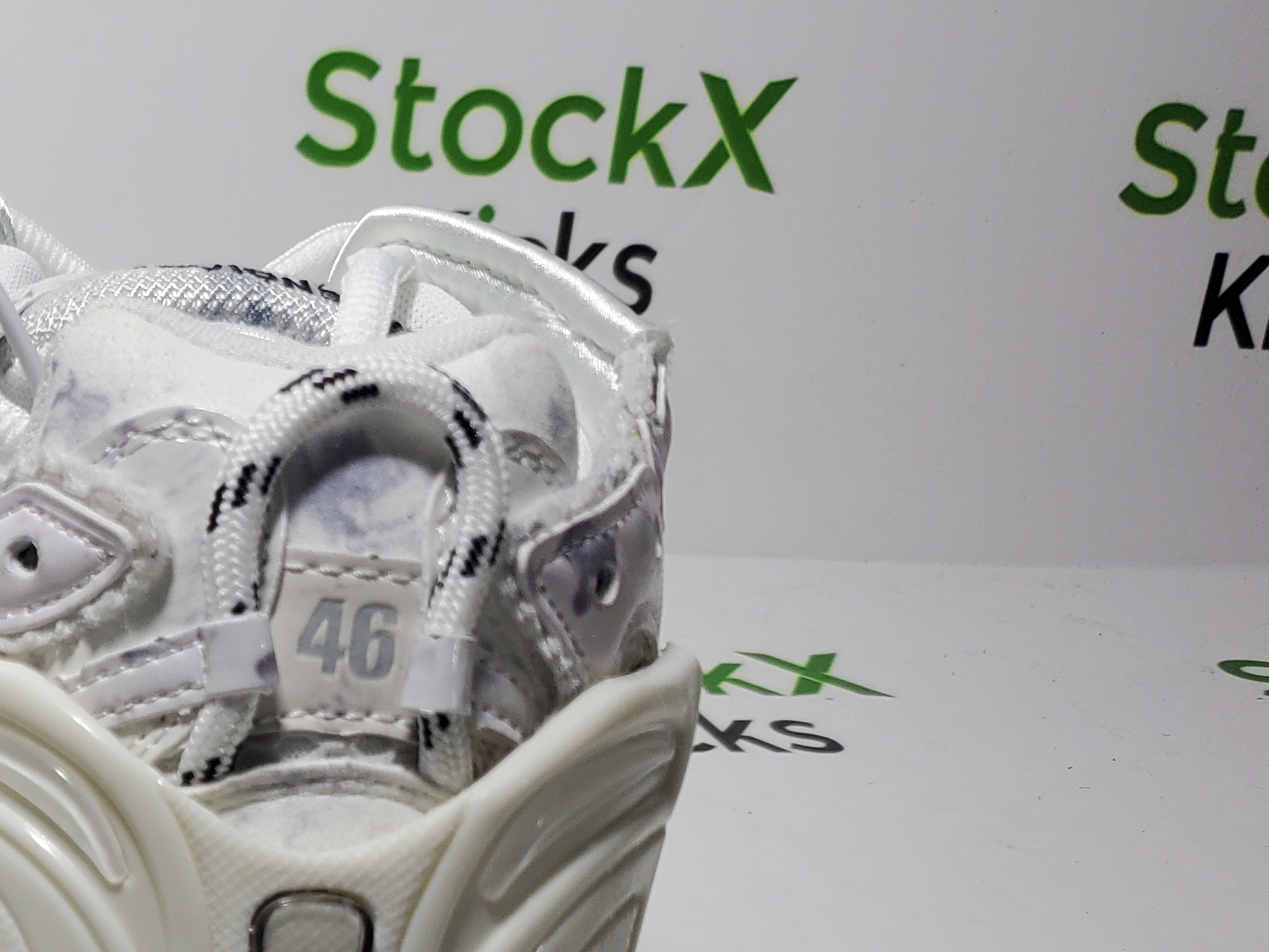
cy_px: 844
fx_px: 2273
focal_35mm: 62
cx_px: -239
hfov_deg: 27.6
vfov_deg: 23.1
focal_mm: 4.3
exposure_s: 1/529
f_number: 1.5
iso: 50
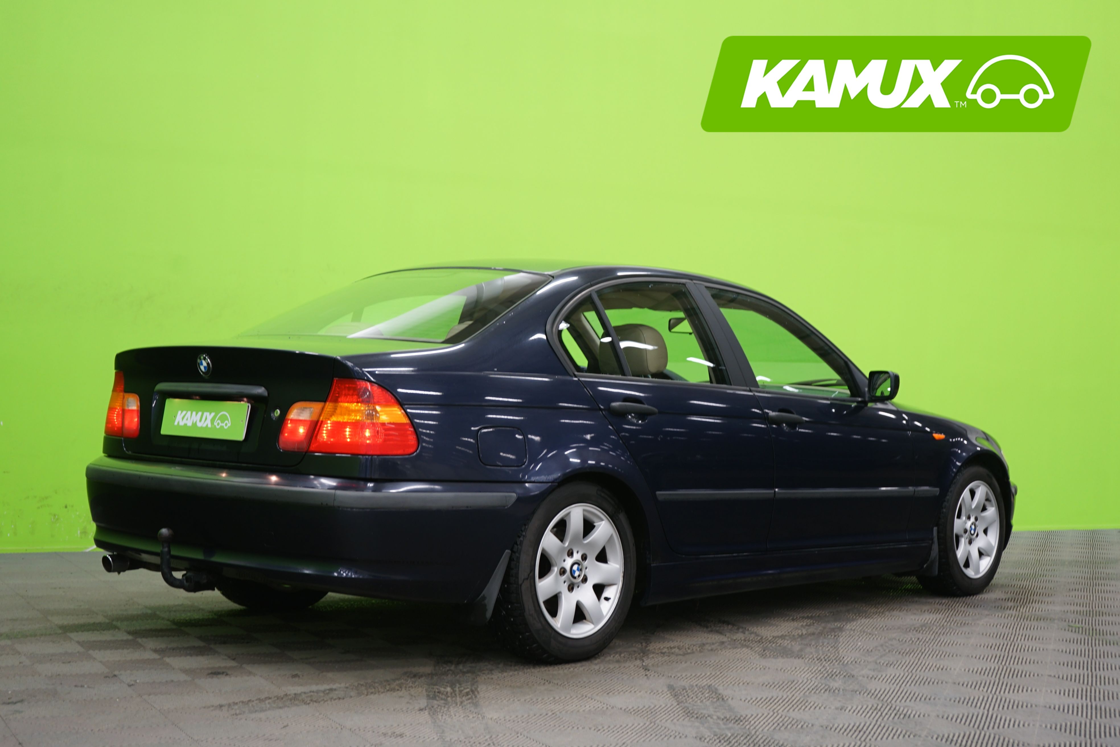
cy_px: 374
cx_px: 560
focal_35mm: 49
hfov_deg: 40.3
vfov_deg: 27.5
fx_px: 1524
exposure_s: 1/6
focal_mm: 49
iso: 400
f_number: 4.5
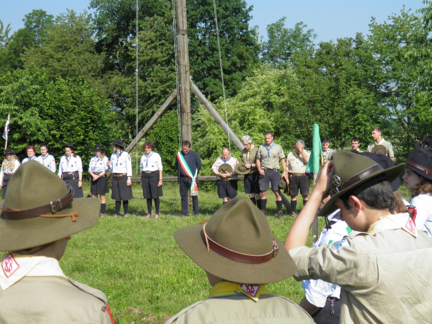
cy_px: 162
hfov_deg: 31.2
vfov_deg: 23.7
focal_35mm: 62
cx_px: 216
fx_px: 774
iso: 50
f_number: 3.8
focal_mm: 11.2
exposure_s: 1/500
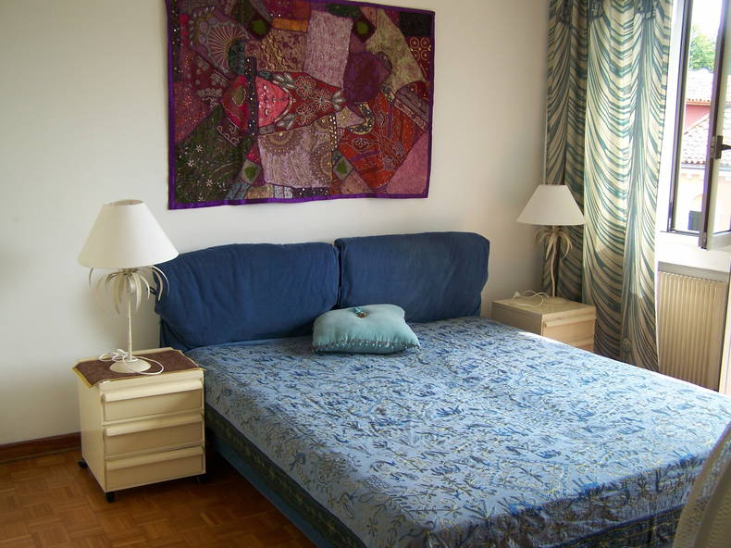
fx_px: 802
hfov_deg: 49.0
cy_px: 274
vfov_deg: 37.7
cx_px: 366
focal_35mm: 38
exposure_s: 1/80
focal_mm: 6.3
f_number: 2.8
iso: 80
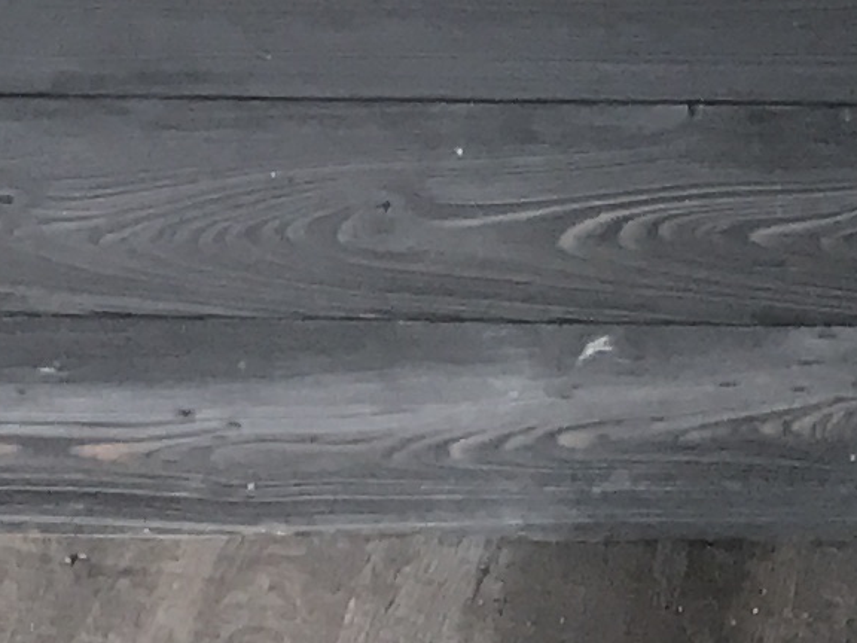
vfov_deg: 6.7
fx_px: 4852
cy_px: -1488
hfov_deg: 9.8
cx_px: 1198
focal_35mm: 196
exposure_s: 1/60
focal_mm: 3.99
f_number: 1.8
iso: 25
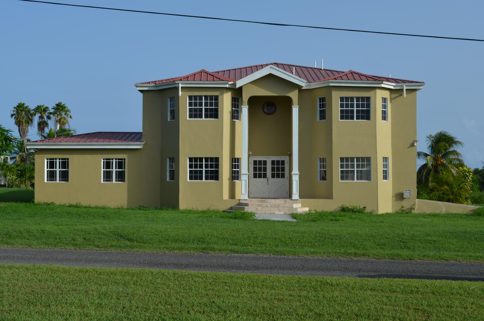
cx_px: 230
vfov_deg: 25.9
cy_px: 151
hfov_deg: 38.3
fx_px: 698
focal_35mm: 52
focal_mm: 32
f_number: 8
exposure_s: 1/250
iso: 100
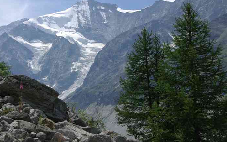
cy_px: 64
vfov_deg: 15.3
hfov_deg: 24.1
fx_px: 528
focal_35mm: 85
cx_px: 68
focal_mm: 38.8
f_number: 8
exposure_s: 1/250
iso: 100
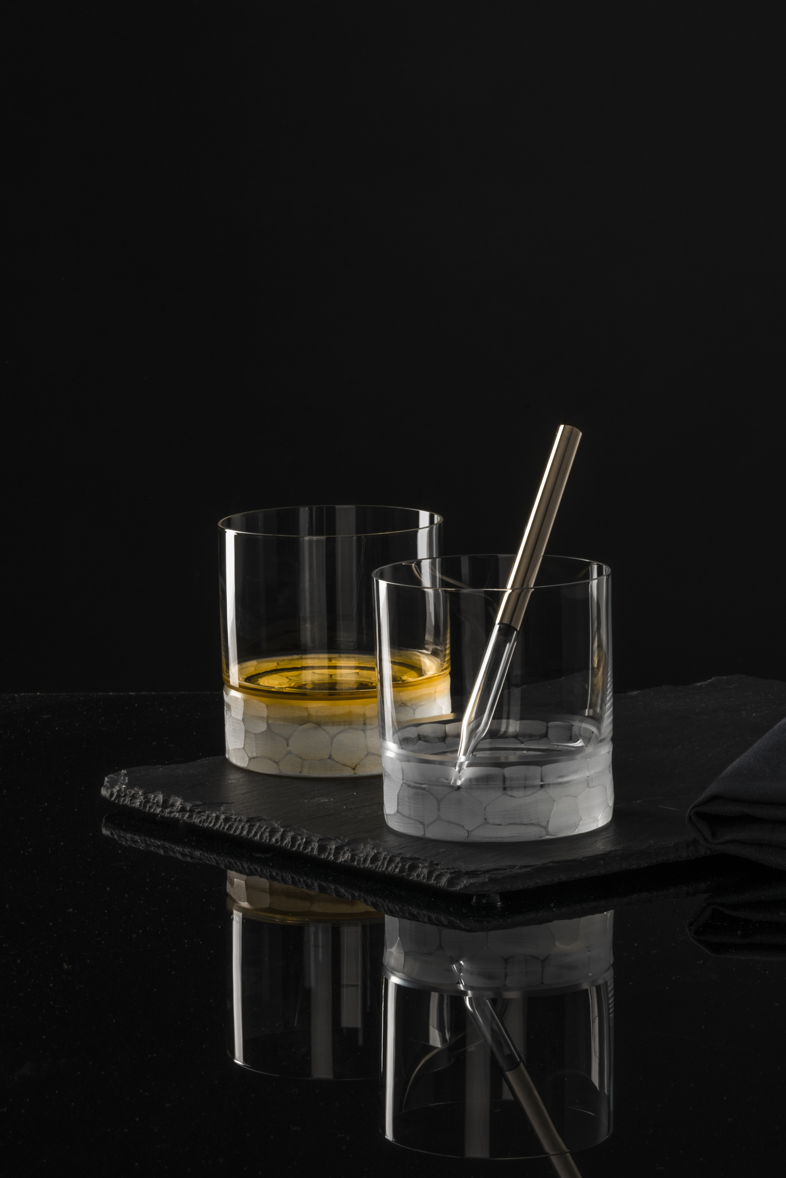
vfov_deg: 14.4
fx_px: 4648
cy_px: 589
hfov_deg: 9.7
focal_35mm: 142
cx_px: 393
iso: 50
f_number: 32
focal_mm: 95
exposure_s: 1/60
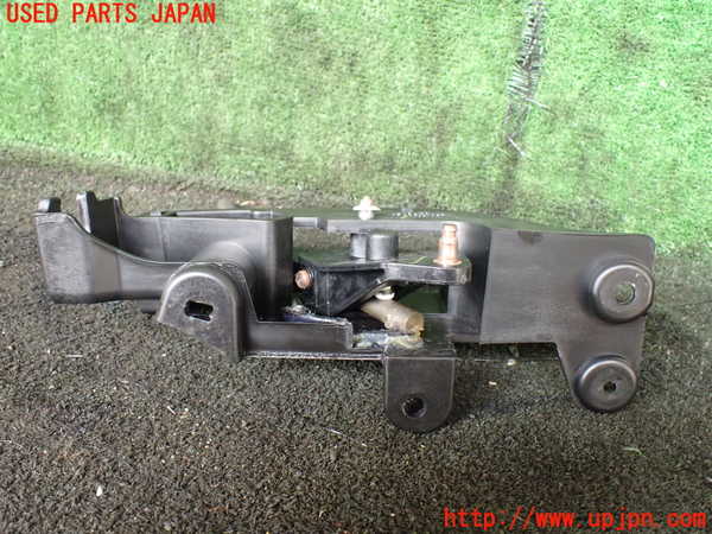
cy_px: 267
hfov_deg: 60.0
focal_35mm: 30
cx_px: 356
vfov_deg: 46.8
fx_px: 617
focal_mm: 5.4
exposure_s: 1/100
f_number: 2.3
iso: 800
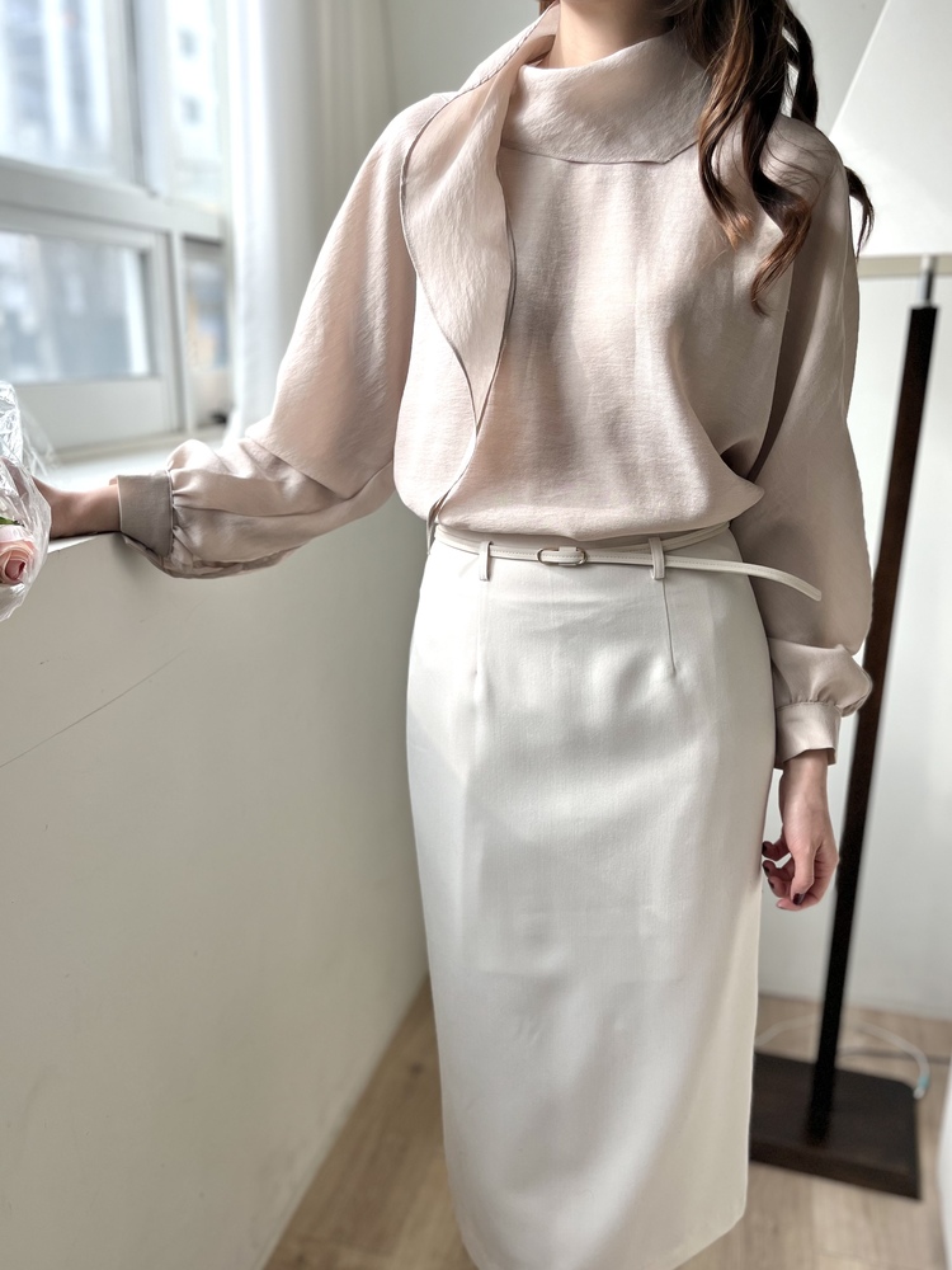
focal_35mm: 26
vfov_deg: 67.3
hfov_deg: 53.1
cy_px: 635
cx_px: 476
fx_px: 953
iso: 50
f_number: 1.6
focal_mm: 5.1
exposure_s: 1/351
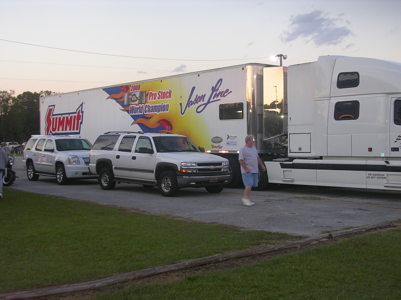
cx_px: 200
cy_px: 150
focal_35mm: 49
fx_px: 568
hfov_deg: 38.9
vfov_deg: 29.7
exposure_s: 1/30
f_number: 3.1
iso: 55
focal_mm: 7.5
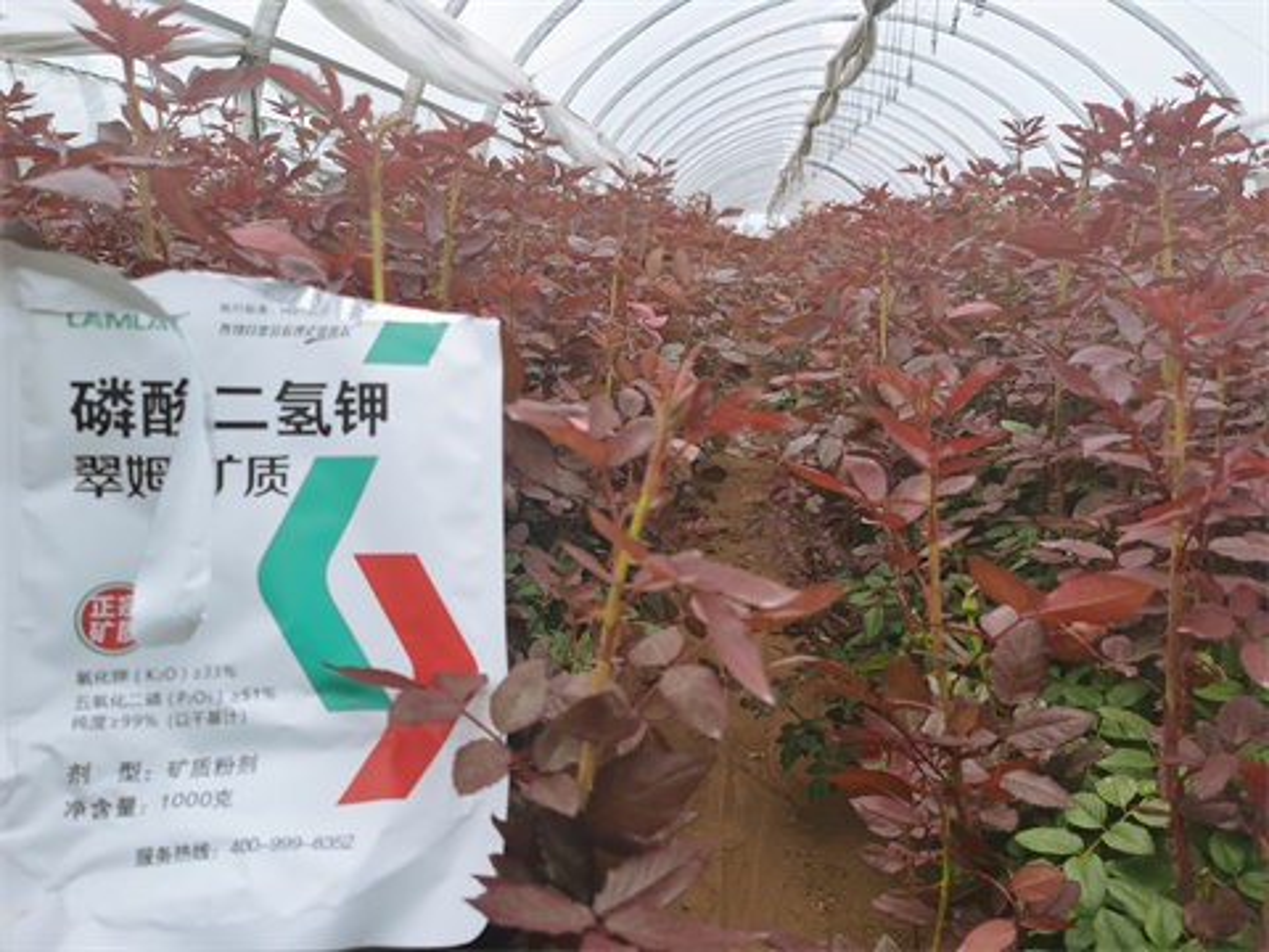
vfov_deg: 51.4
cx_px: 634
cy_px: 476
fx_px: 990
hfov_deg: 65.3
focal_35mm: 27
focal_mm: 5.56
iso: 50
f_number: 1.6
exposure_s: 1/1931
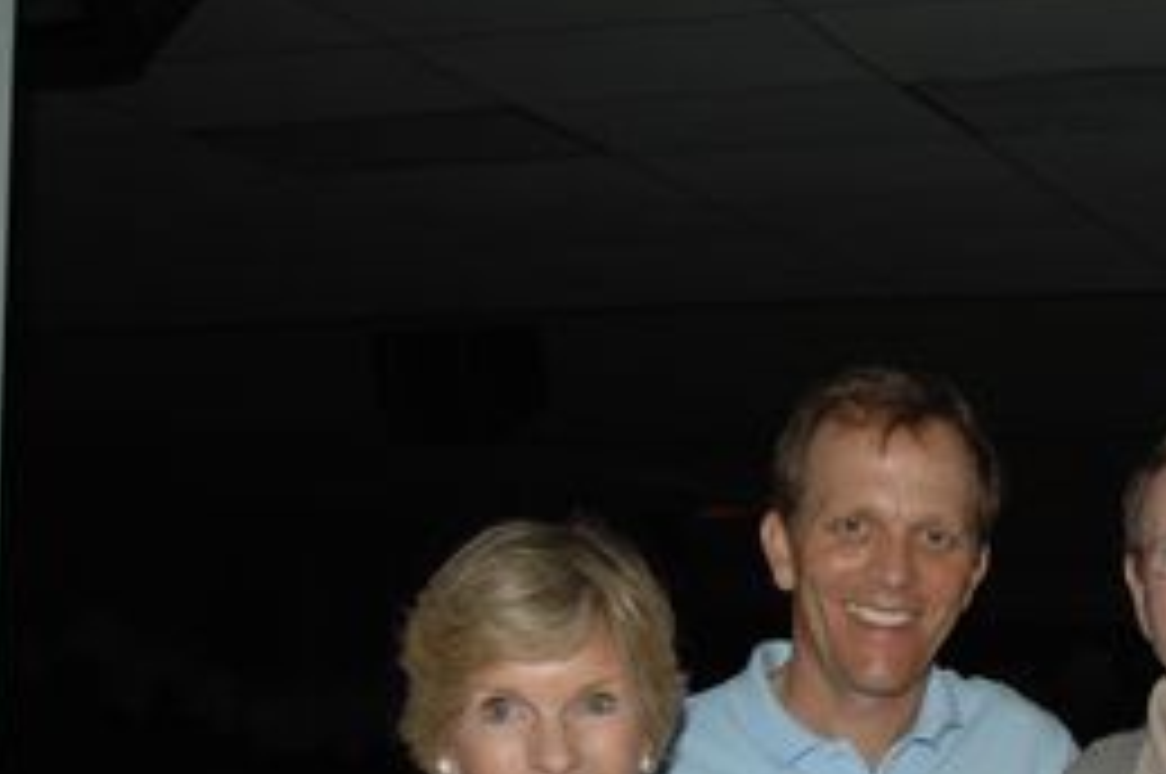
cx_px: 1143
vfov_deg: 17.8
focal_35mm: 74
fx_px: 2394
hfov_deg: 26.1
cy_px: 826
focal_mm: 20
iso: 200
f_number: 3.5
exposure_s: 1/125
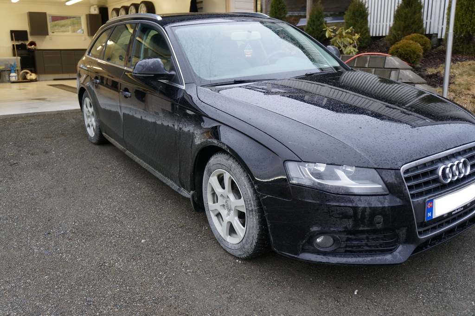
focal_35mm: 32
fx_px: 415
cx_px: 238
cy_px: 158
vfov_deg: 41.6
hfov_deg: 59.6
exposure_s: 1/60
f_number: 4
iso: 160
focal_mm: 21
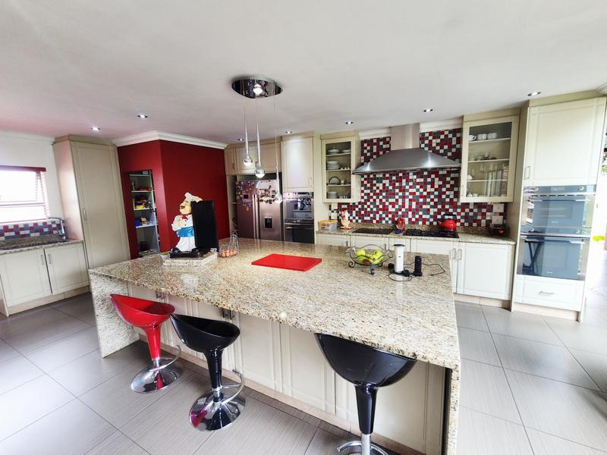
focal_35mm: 13
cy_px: 228
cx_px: 304
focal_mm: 2.2
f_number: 2.2
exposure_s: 1/50.3
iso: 80
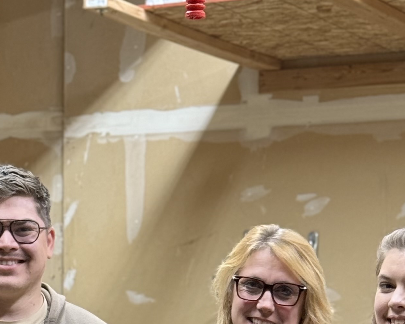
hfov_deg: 12.7
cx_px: 78
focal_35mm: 151
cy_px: 372
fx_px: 1810
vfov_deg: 10.1
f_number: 1.78
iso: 200
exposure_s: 1/60
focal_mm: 6.76
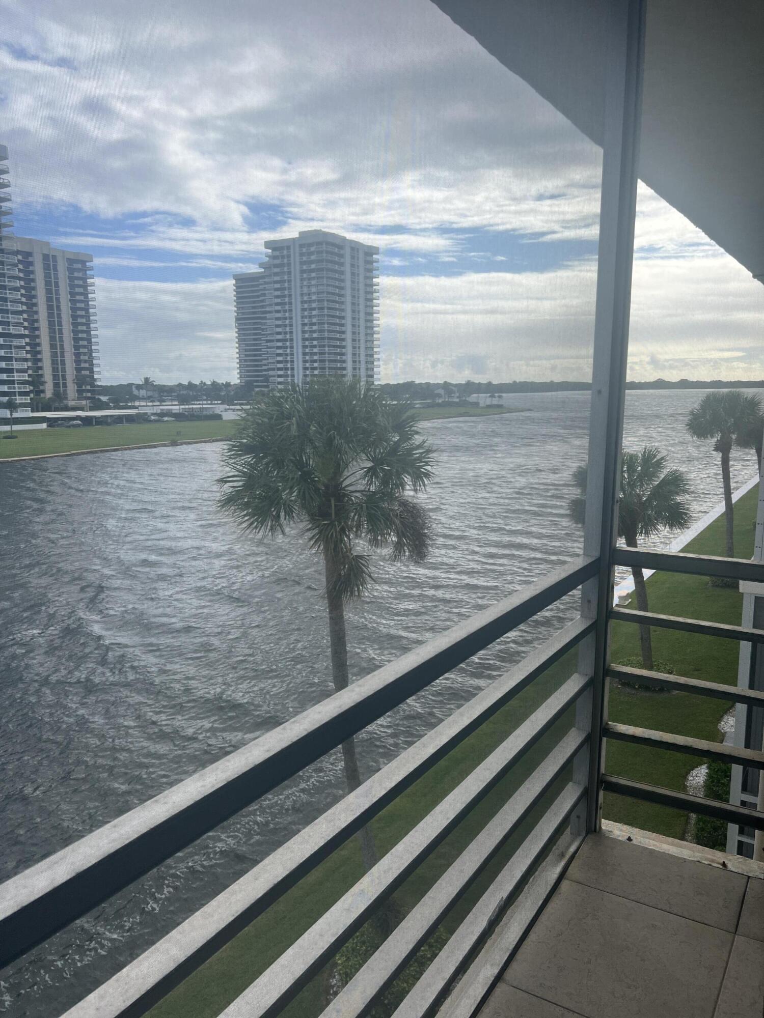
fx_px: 765
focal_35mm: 26
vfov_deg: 67.3
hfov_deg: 53.1
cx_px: 382
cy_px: 509
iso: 50
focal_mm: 5.7
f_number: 1.5
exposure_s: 1/3356
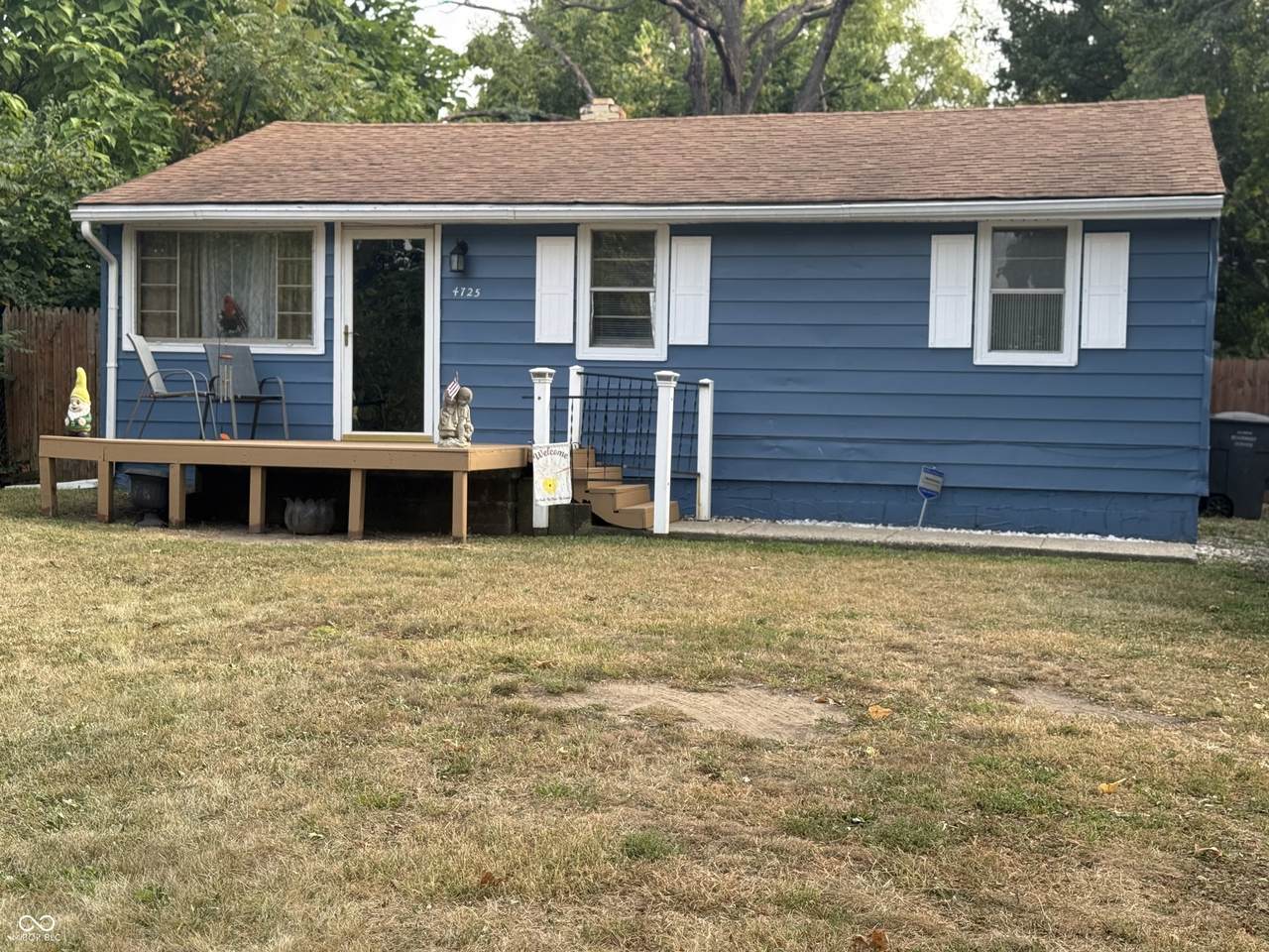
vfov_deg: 30.3
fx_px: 1760
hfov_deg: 39.7
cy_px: 476
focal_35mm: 48
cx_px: 634
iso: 100
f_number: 1.78
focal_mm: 6.76
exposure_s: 1/596
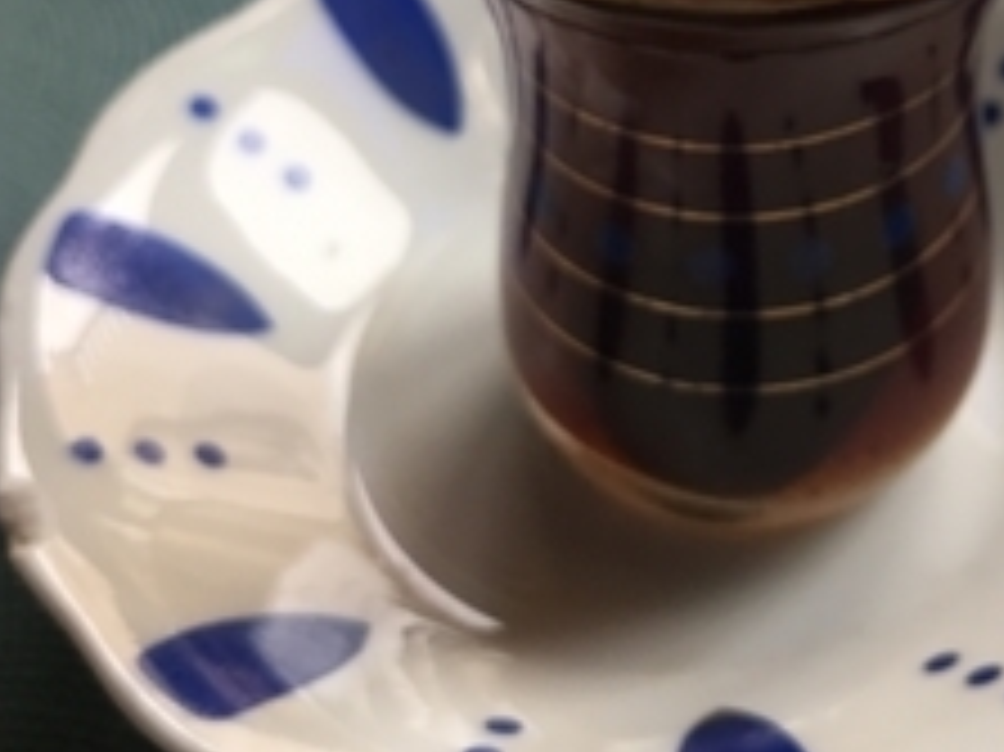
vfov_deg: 20.9
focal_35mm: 69
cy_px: 86
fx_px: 2000
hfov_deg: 27.5
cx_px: 828
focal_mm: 3.99
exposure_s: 1/214
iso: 20
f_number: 1.8
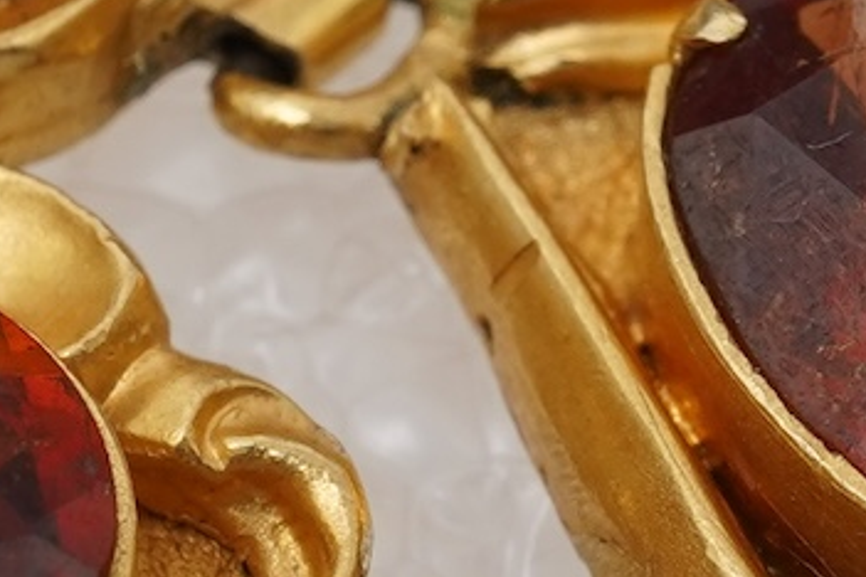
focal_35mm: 252
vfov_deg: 5.5
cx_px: 629
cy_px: 303
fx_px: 6062
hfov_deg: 8.2
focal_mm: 30
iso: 320
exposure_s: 1/125
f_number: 22
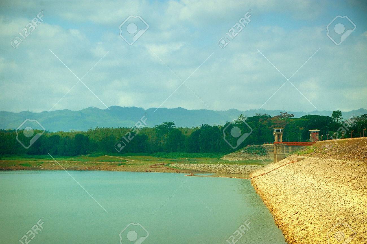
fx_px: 993
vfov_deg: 14.0
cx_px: 184
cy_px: 122
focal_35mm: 98
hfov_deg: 20.9
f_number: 8
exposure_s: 1/500
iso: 200
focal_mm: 65
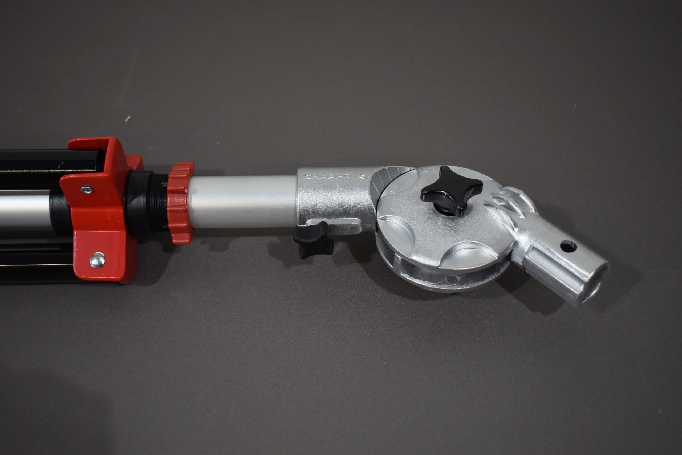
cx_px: 341
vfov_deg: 29.9
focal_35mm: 45
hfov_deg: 43.6
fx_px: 852
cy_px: 228
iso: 720
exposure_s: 1/250
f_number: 4.2
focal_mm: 30
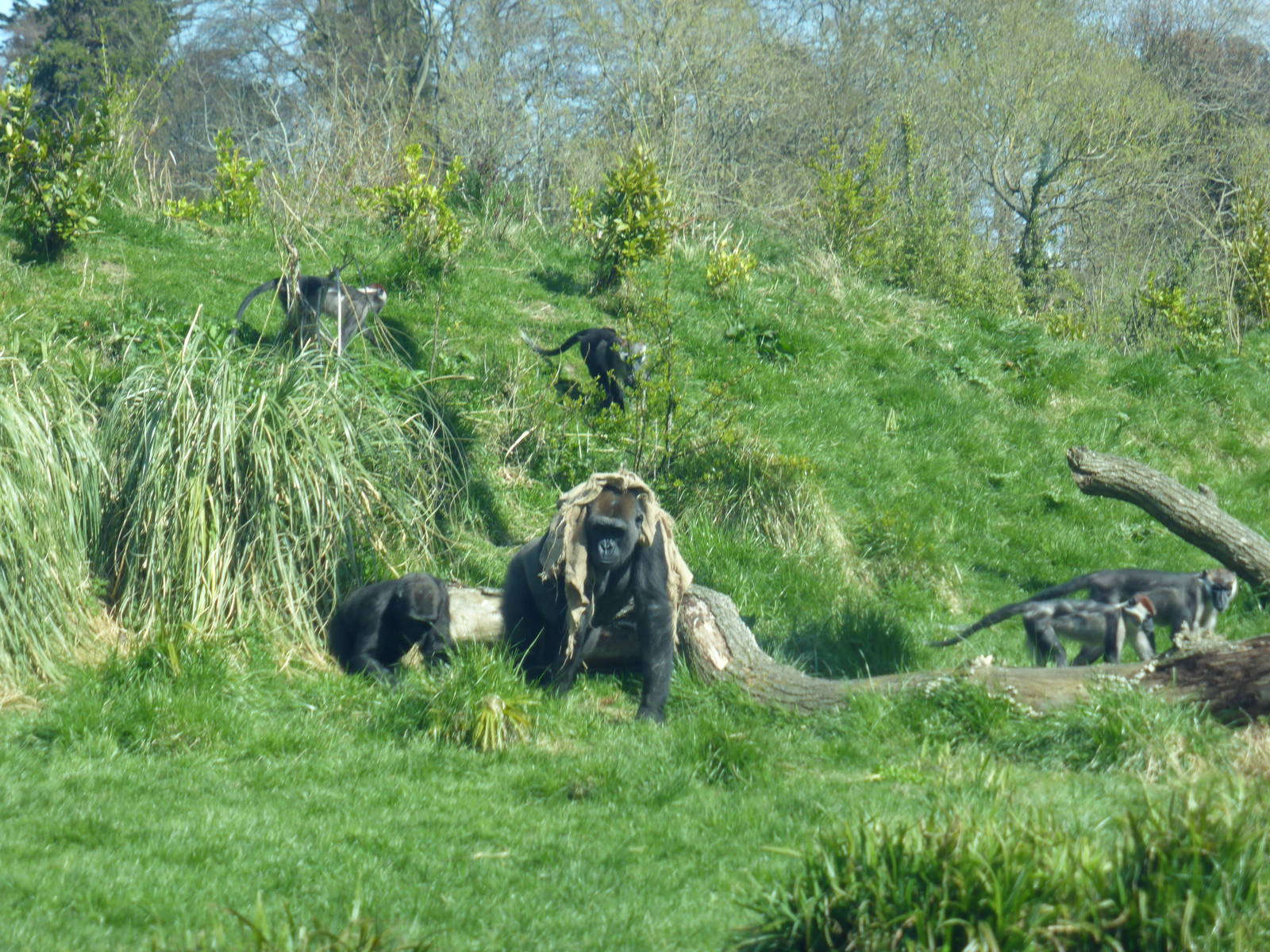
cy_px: 476
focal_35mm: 122
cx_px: 635
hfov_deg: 16.1
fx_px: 4476
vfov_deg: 12.1
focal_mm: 21.8
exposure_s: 1/200
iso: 100
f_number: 5.4
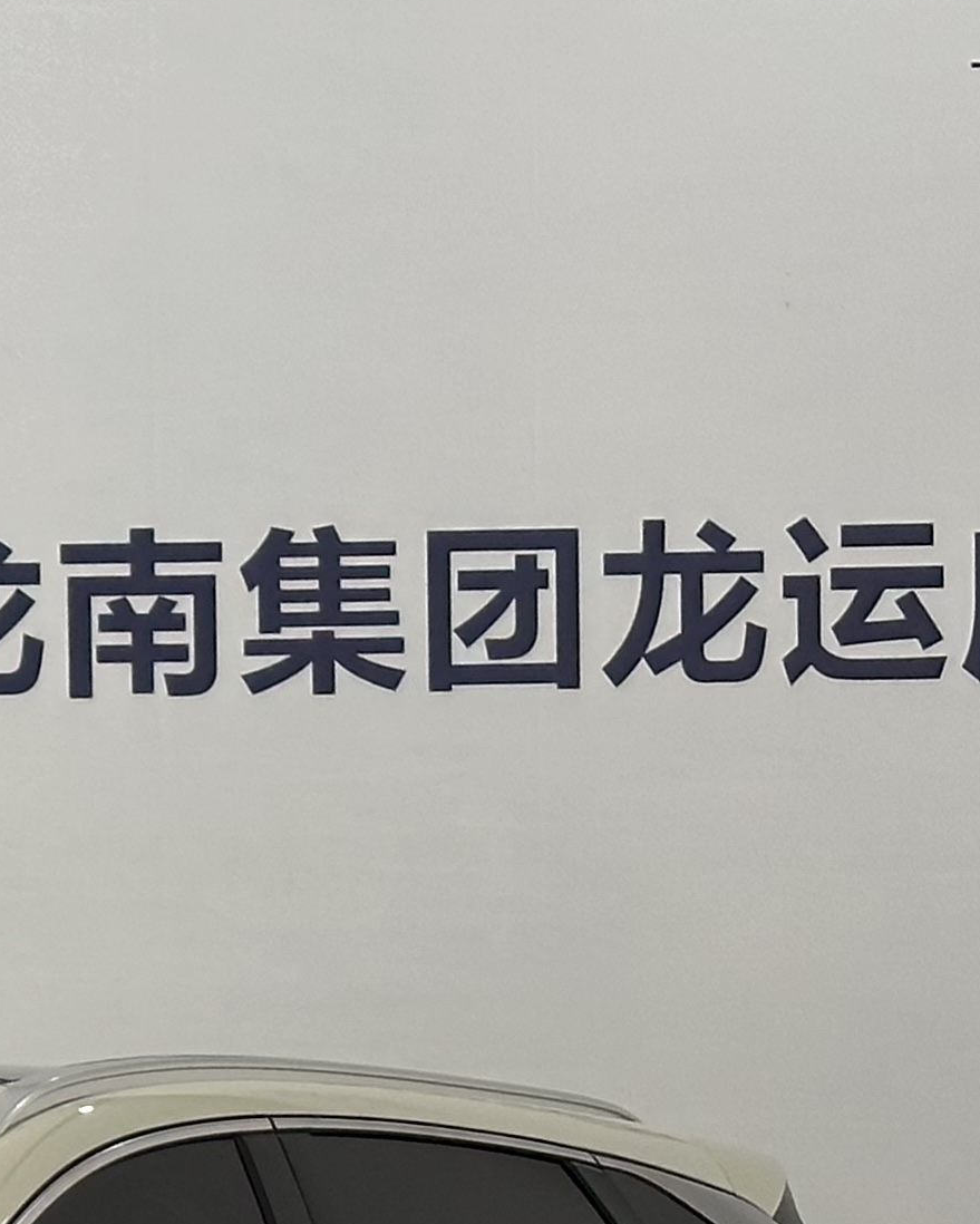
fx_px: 6233
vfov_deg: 11.0
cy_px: 1508
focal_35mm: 172
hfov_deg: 8.7
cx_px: -618
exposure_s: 1/307
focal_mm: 6.86
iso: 64
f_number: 1.78
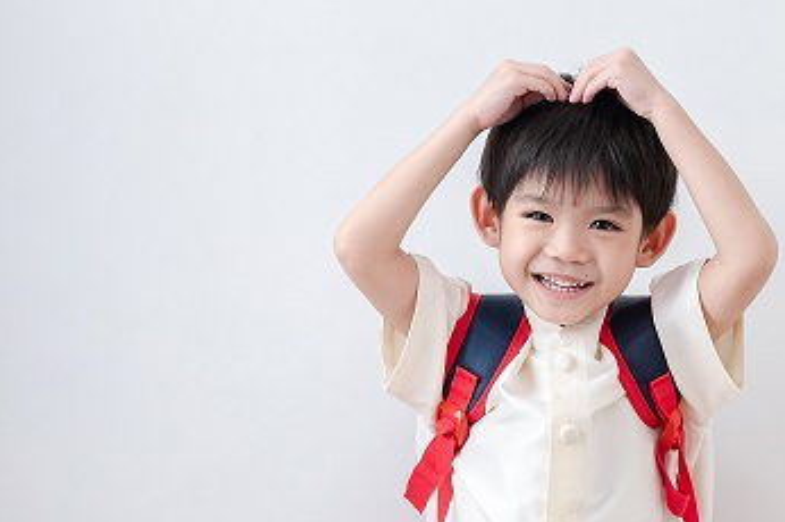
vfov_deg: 14.8
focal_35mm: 92
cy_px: 218
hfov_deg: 22.1
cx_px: 458
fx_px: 2004
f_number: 2
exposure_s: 1/250
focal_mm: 35
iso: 320
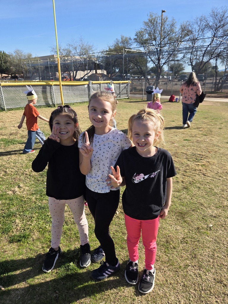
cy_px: 152
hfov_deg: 58.9
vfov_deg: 73.9
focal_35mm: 23
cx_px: 114
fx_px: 202
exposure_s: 1/2551
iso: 80
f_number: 1.8
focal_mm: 5.4
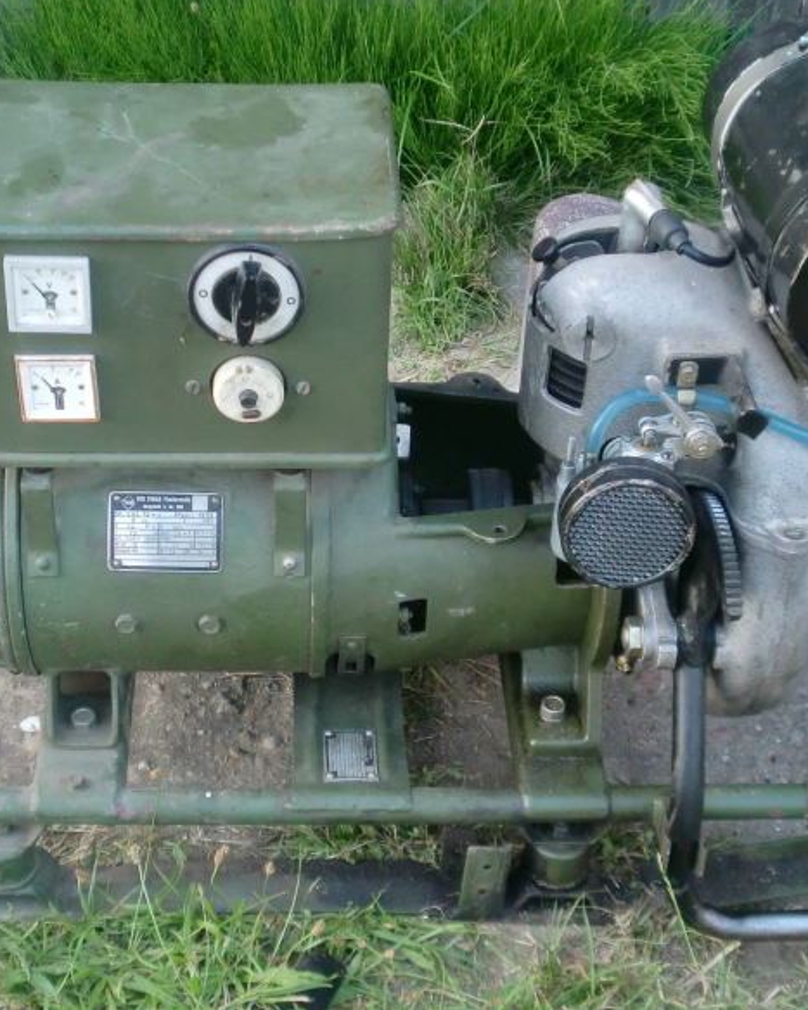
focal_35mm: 52
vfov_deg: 36.0
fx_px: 1555
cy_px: 496
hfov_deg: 29.1
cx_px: 339
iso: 200
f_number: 3.1
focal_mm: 6.51
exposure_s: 1/125
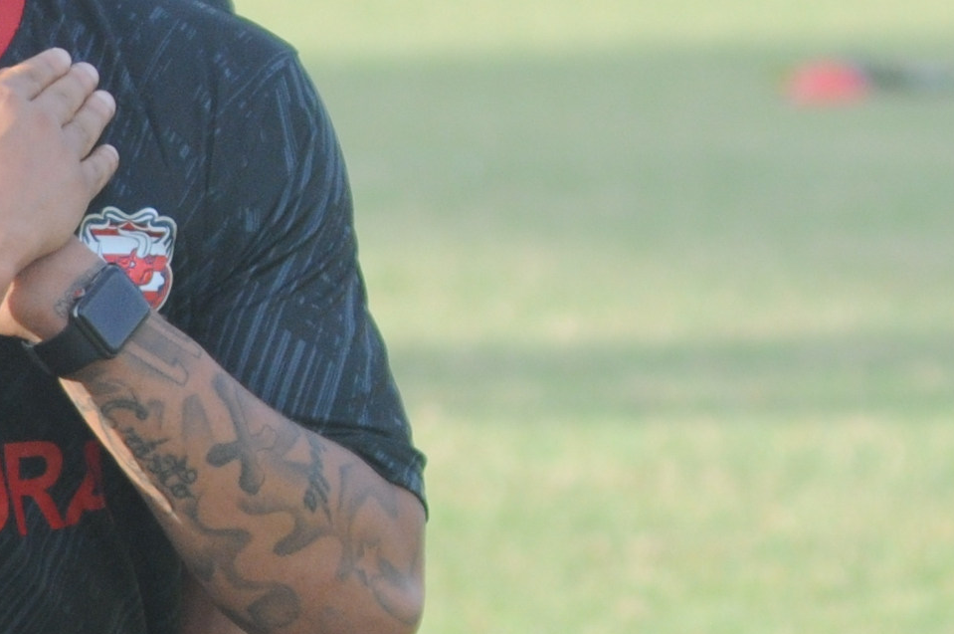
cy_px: 462
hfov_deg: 2.0
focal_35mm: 1039
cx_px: -682
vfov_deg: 1.3
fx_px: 27507
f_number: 4
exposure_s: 1/1000
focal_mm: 155
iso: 400
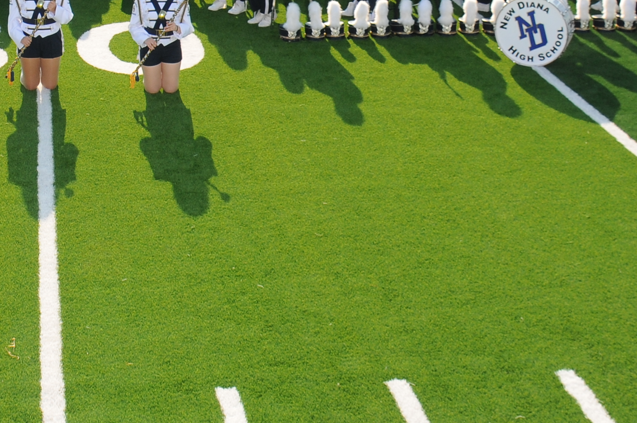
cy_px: -57
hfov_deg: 26.0
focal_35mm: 75
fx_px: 1325
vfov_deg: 17.4
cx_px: 44
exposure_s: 1/200
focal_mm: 18
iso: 200
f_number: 9
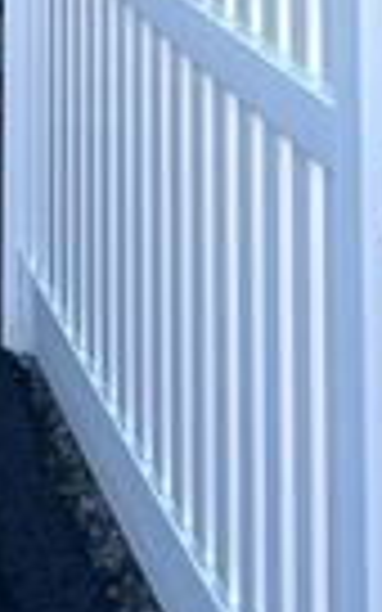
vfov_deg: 13.2
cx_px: -13
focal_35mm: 125
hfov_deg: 10.4
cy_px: -776
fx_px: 2082
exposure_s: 1/2331
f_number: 1.78
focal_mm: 6.76
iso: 80
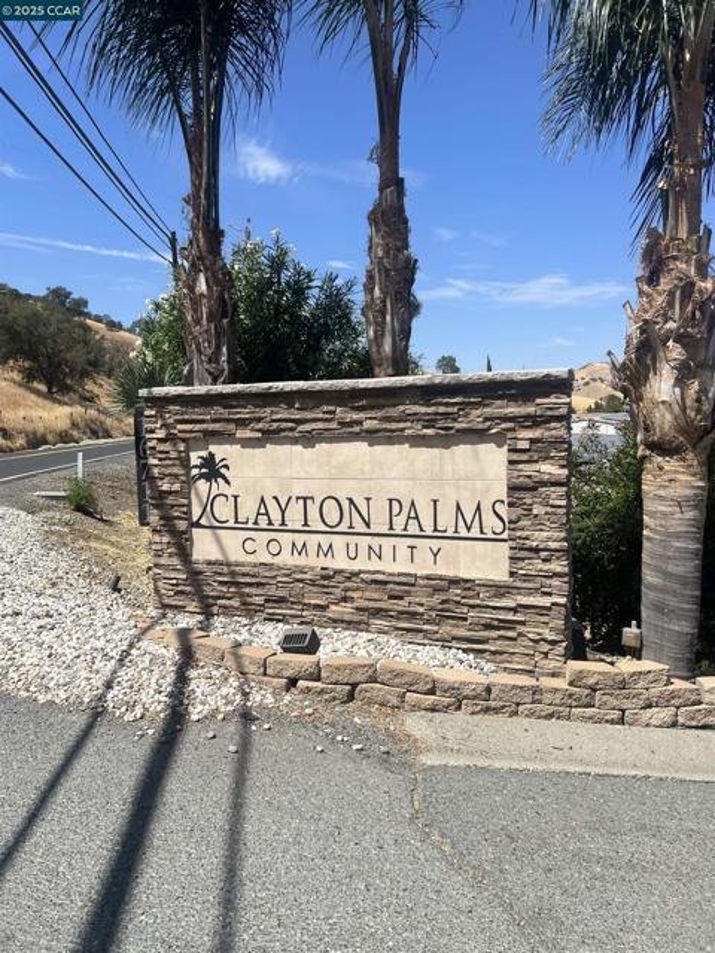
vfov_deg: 67.3
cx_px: 358
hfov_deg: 53.1
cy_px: 476
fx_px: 716
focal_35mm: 26
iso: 50
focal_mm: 5.7
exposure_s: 1/5587
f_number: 1.5
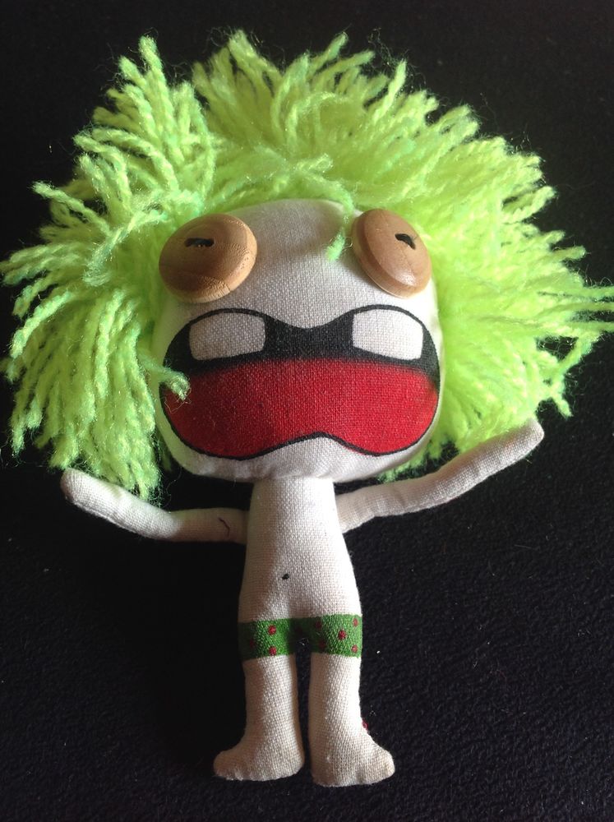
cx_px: 307
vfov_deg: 52.7
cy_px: 411
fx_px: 830
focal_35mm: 35
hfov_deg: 40.6
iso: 64
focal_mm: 4.28
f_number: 2.4
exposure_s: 1/40
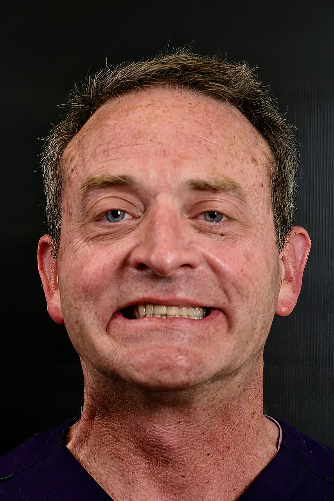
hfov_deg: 16.3
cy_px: 250
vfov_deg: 24.2
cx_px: 167
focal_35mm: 84
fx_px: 1168
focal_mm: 56
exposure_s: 1/250
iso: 400
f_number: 4
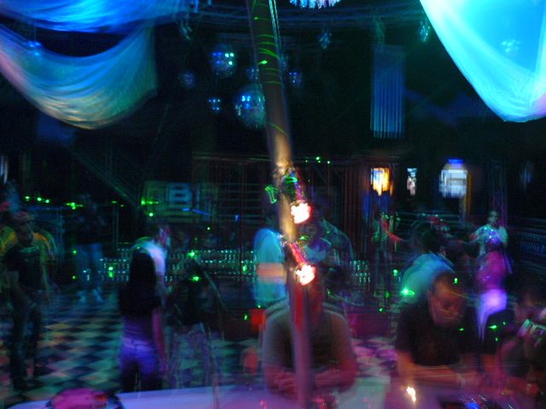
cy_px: 204
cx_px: 273
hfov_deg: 51.4
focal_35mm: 36
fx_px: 568
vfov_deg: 39.7
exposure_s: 1
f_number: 2.8
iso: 200
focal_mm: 6
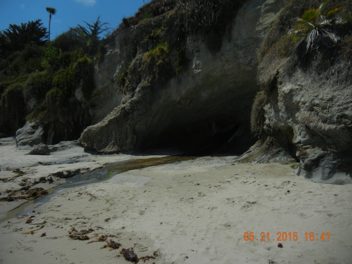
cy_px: 132
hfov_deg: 60.0
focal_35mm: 30
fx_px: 305
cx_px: 176
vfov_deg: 46.8
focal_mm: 5.4
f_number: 7
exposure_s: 1/1250
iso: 160
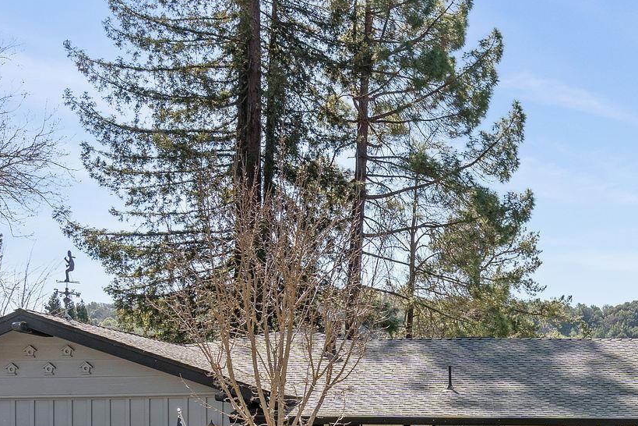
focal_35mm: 70
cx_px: 644
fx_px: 1240
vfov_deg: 19.1
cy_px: 392
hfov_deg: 27.2
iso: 125
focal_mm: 28
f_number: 9
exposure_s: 1/160
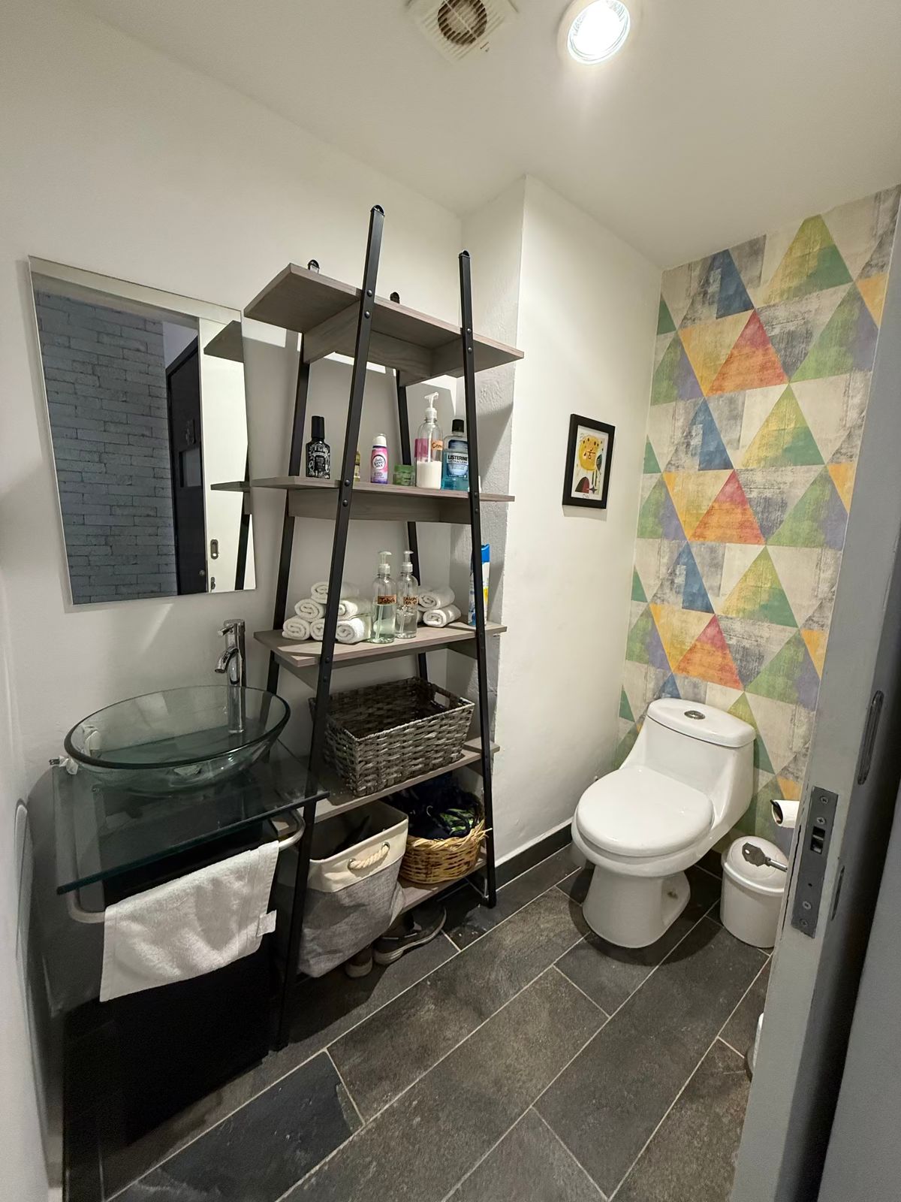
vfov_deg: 102.1
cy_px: 601
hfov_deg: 85.7
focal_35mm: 14
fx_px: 486
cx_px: 450
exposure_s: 1/60
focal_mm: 2.22
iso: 400
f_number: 2.2
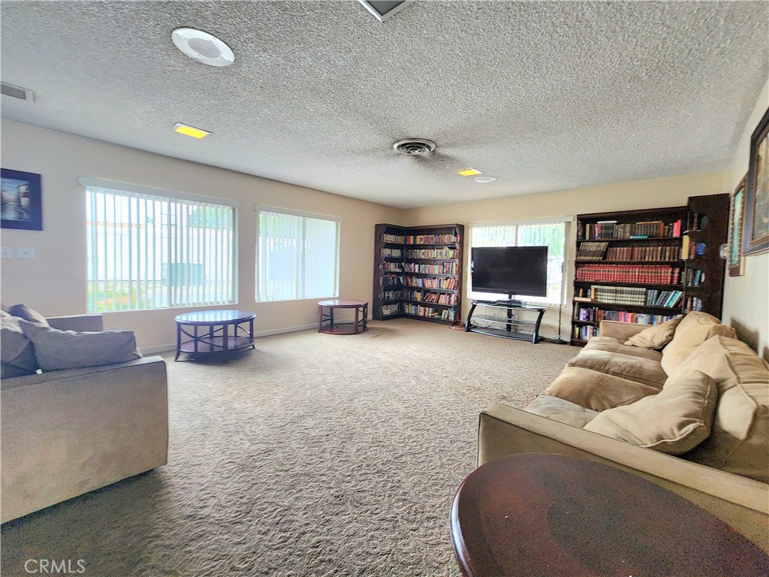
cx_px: 384
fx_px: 289
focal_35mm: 13
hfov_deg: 106.2
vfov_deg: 89.9
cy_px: 288
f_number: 2.2
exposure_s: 1/60.2
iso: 200
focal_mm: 2.2
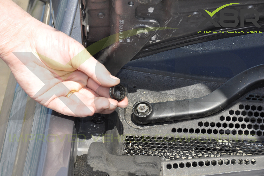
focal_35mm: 120
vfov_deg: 11.4
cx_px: 132
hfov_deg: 17.1
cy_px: 88
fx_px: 879
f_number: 10
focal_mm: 80
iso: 200
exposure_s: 1/200
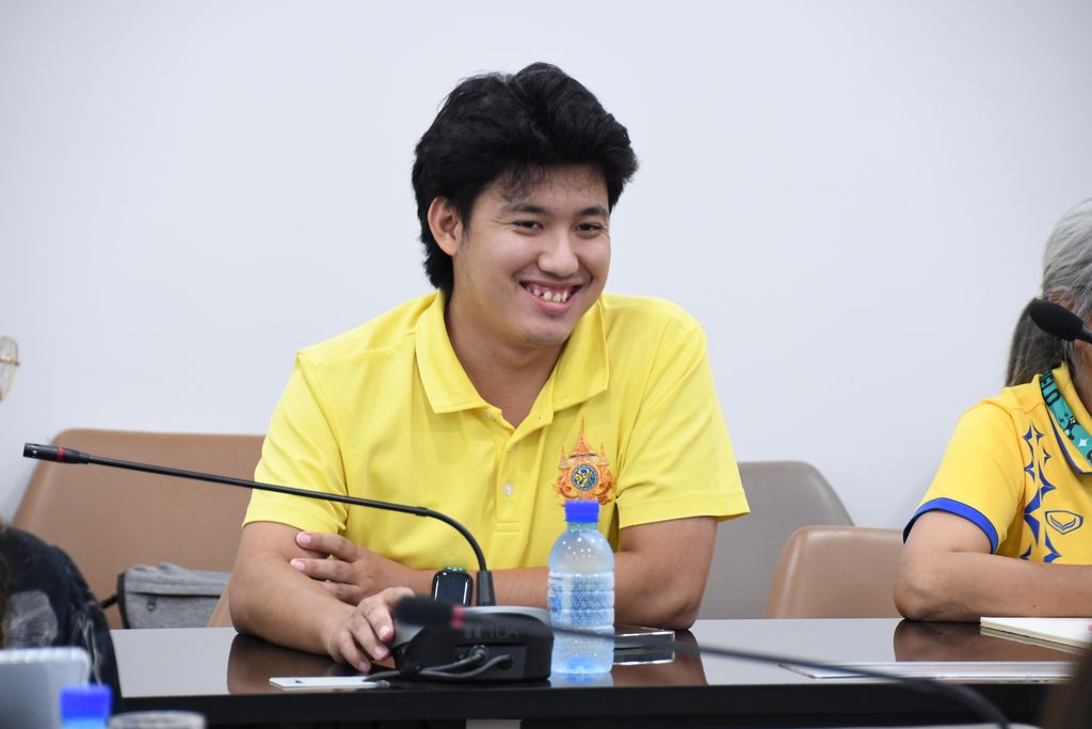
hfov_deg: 9.8
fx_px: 6370
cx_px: 546
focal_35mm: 210
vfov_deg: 6.5
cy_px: 364
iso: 1000
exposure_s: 1/20
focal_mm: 140
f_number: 6
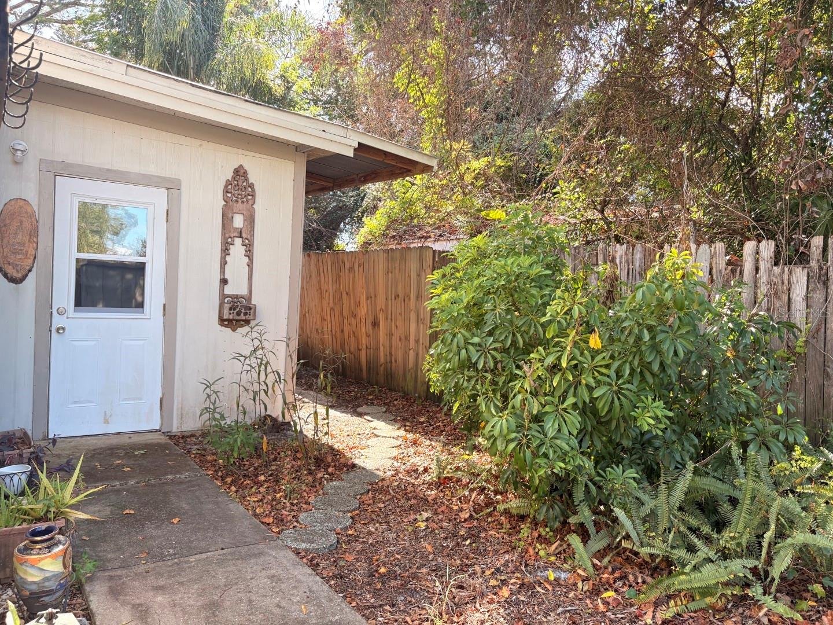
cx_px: 416
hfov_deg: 67.3
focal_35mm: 26
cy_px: 312
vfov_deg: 53.1
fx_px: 626
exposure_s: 1/363
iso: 50
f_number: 1.6
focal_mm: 5.96
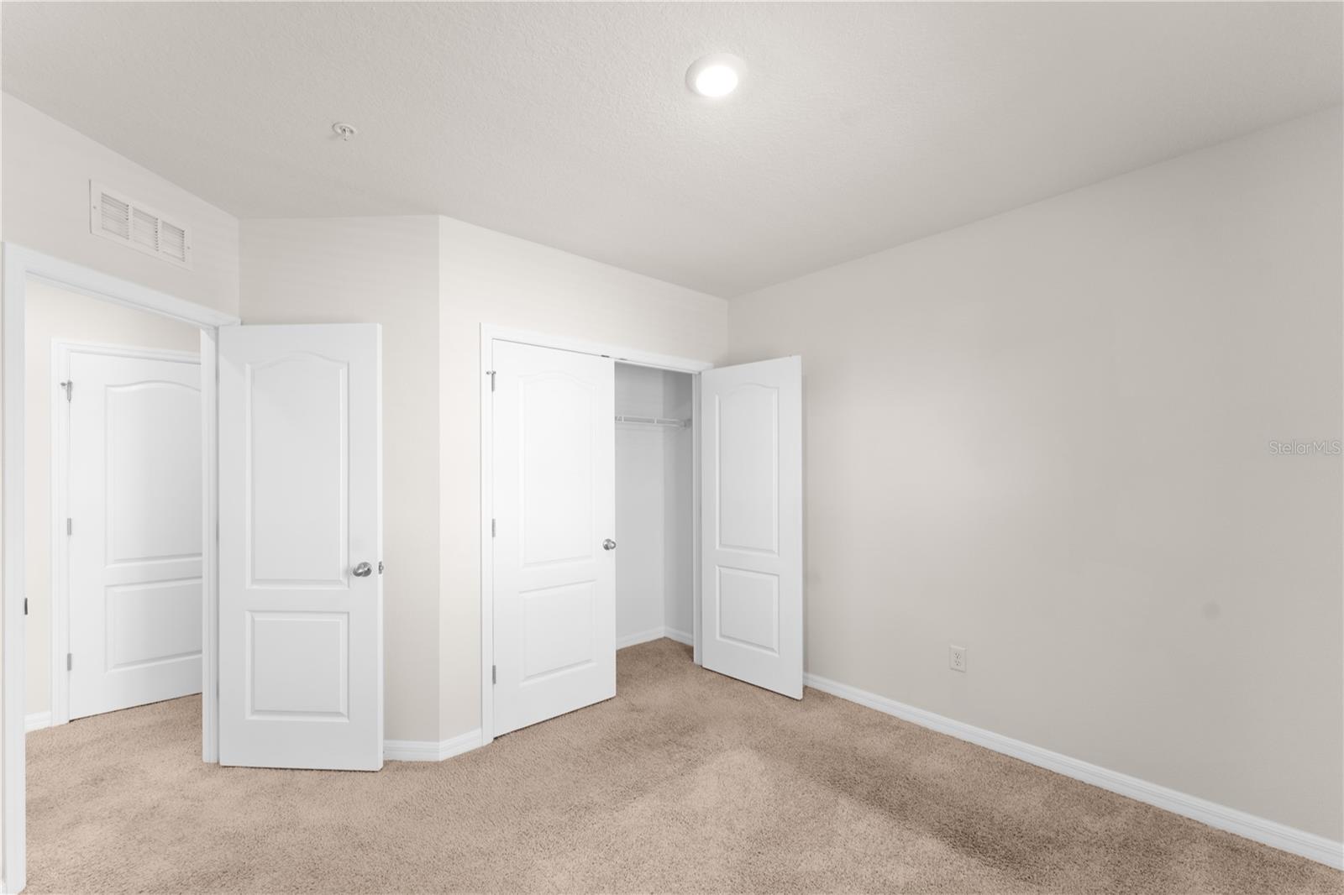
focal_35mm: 14
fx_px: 523
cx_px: 672
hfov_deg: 104.3
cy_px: 448
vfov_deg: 81.2
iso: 400
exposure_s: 1/8
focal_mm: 14
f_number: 7.1
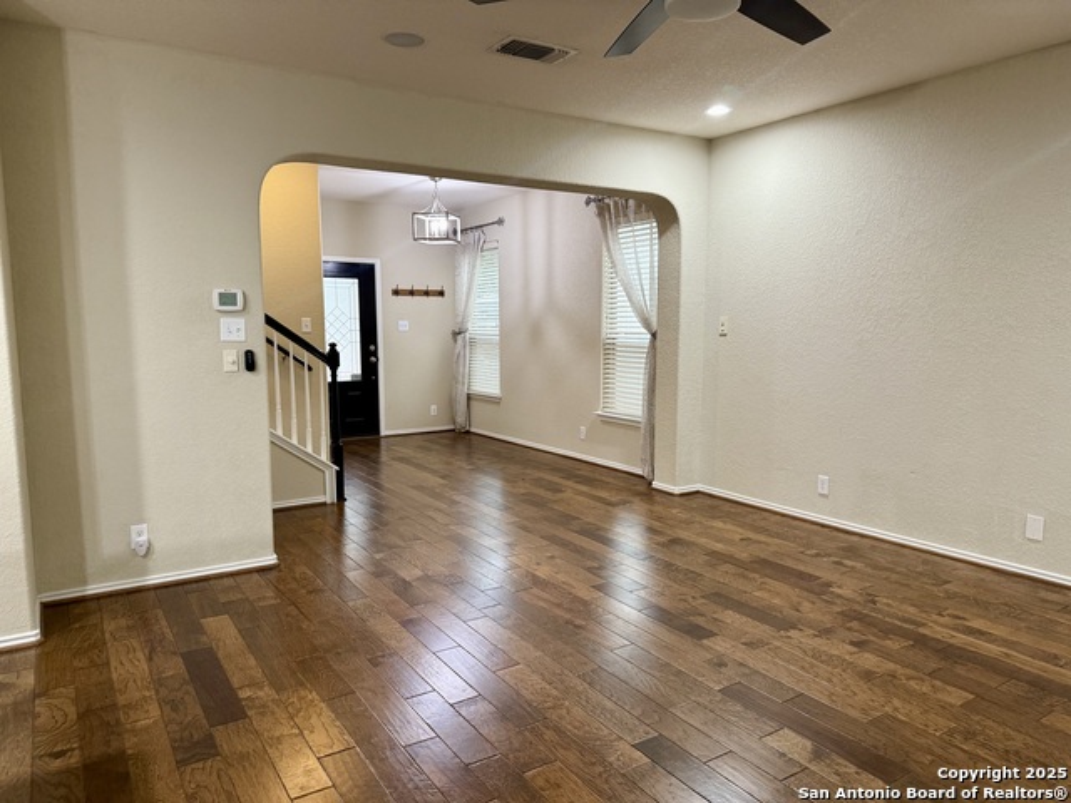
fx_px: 743
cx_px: 536
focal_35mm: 24
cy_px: 402
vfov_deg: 56.8
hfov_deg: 71.6
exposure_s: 1/60
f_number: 1.78
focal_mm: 6.76
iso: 200
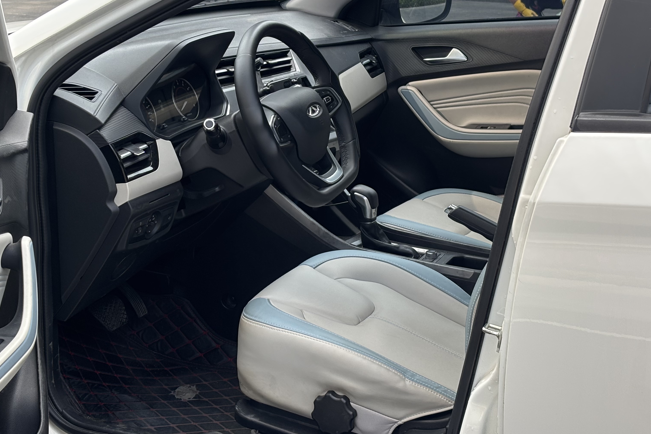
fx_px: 1302
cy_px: 163
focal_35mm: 72
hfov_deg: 28.0
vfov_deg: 18.9
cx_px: 250
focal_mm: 5.96
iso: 32
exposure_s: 1/531
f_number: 1.6
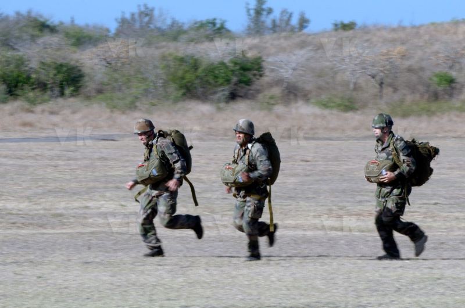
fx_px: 3867
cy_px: 154
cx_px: 232
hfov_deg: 6.9
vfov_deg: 4.6
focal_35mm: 300
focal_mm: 200
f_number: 16
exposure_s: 1/60
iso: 160
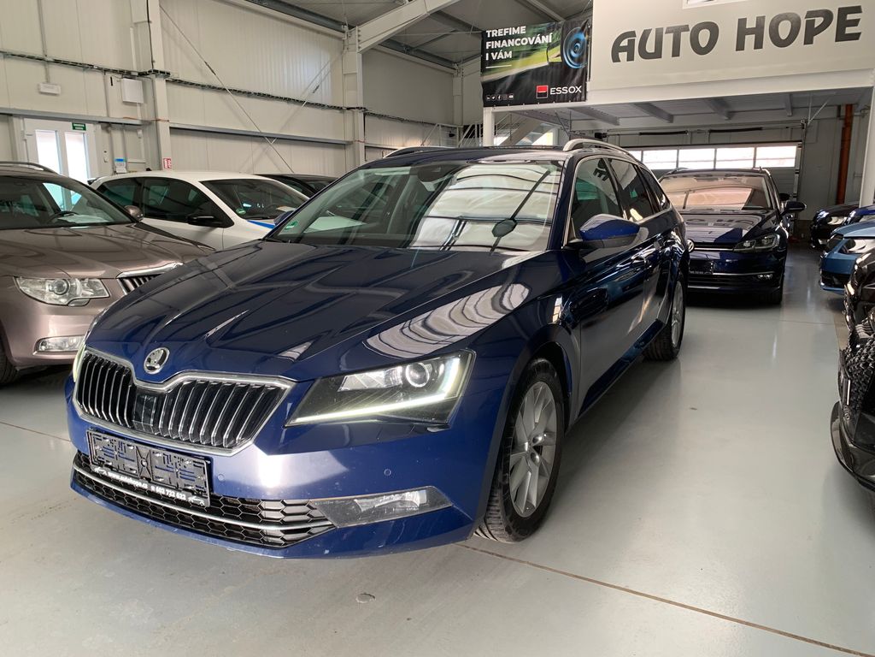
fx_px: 657
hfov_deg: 67.3
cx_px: 438
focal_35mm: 26
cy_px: 328
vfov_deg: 53.1
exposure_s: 1/85
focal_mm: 4.25
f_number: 1.8
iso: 100
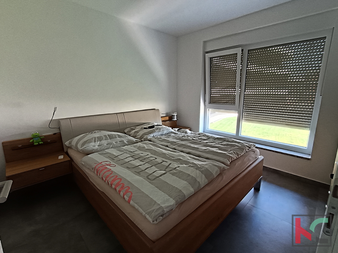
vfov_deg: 74.7
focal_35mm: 17
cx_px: 169
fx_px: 166
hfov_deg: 91.0
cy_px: 126
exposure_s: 1/50
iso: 480
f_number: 2.2
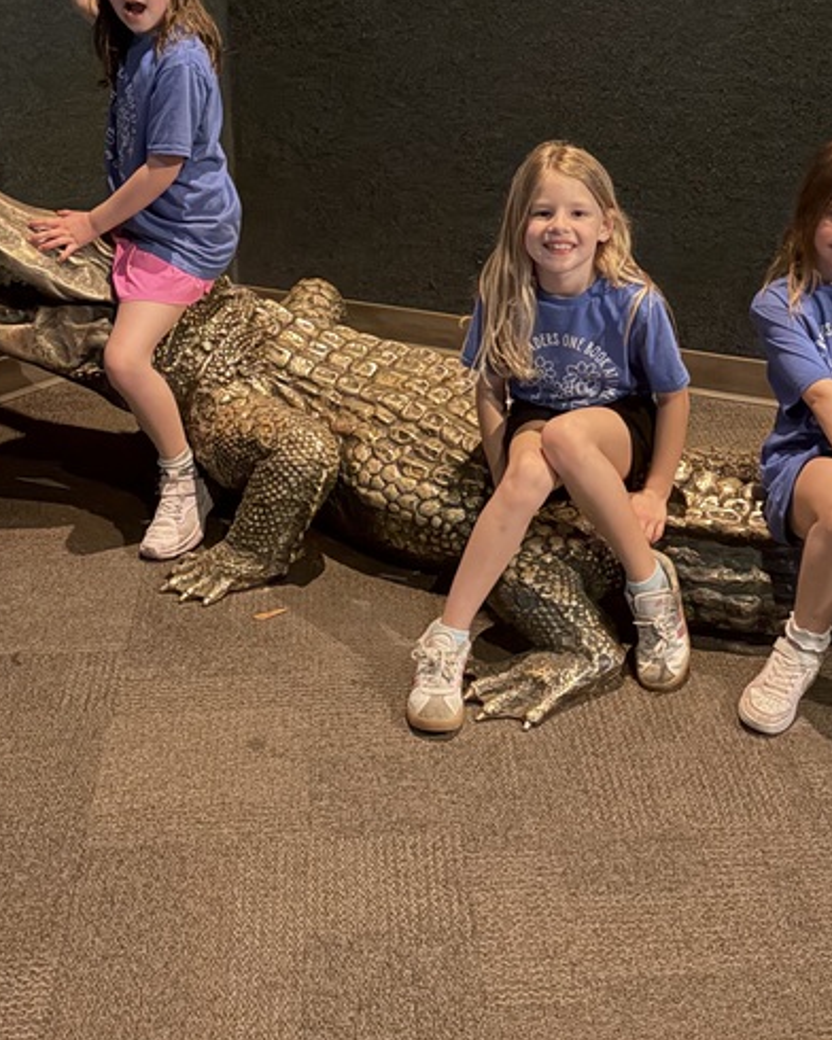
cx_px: 512
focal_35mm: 53
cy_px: 278
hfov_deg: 28.5
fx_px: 1631
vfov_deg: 34.7
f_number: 1.6
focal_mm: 5.96
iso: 1000
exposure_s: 1/20
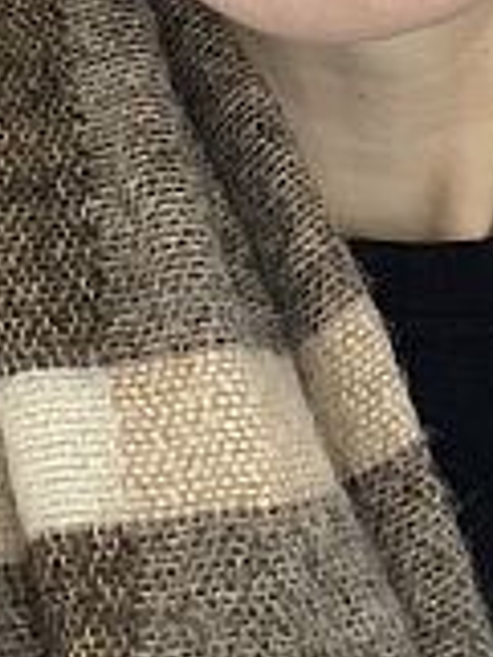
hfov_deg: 12.0
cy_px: -373
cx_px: 236
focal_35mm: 124
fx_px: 2352
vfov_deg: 14.6
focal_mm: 2.71
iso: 160
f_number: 2.2
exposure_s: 1/50
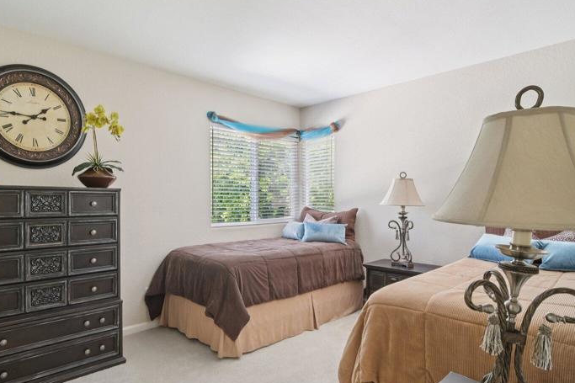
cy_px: 210
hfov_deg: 80.7
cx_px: 247
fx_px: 335
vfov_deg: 59.4
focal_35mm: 21
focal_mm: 9
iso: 250
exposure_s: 1/5
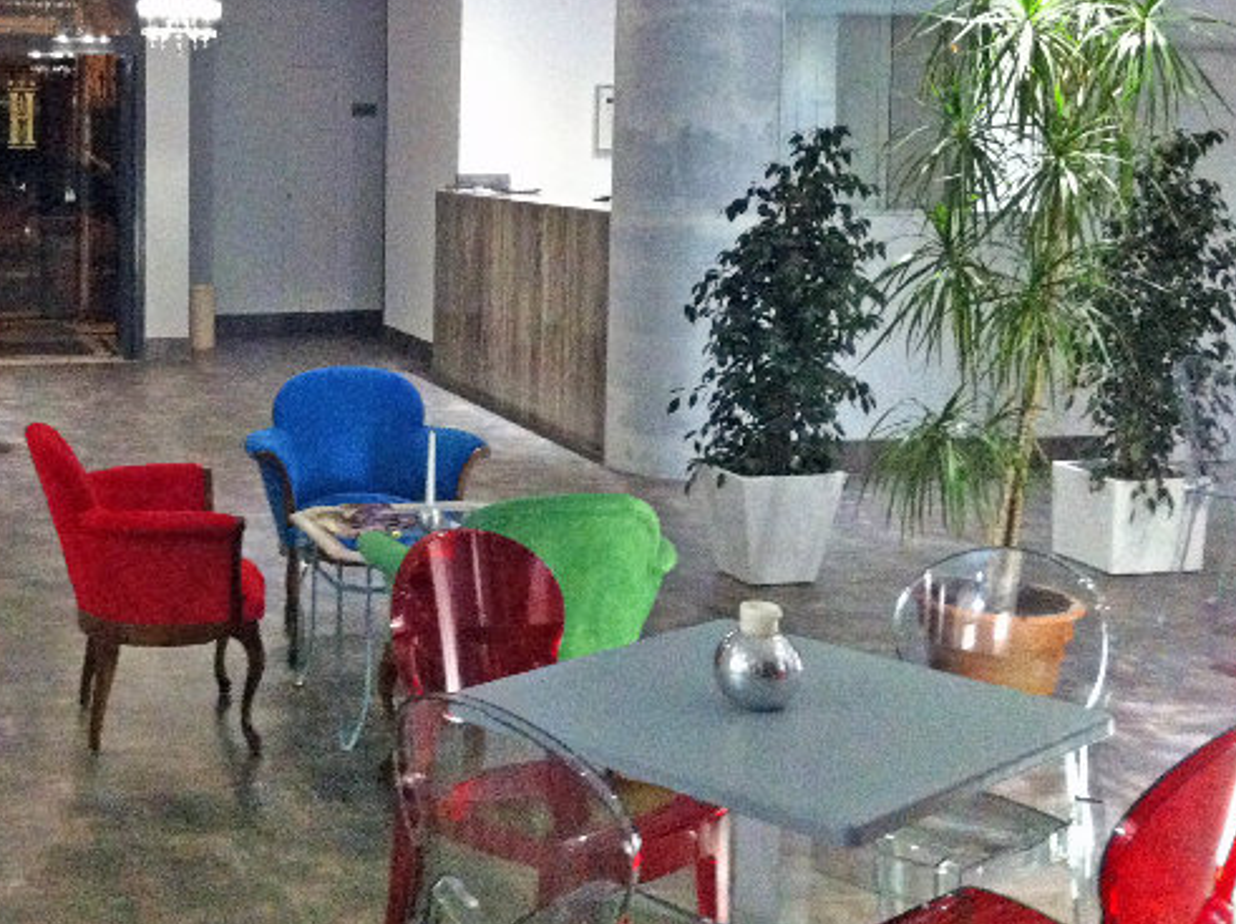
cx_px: 347
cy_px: 229
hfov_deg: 33.3
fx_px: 2033
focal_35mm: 57
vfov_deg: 25.3
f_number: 2.8
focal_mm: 3.85
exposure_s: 1/15
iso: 640
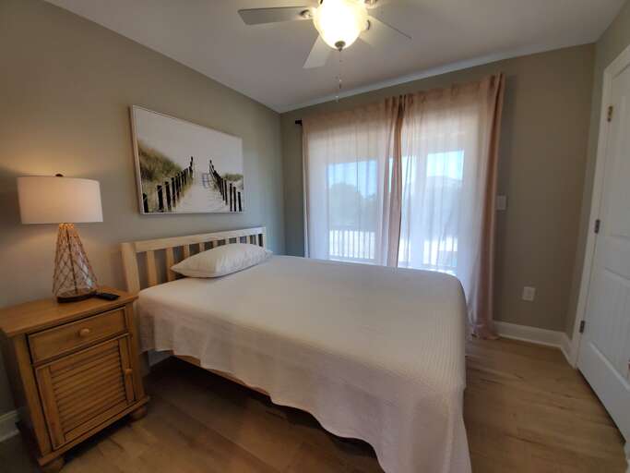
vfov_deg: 89.9
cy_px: 236
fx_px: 237
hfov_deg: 106.2
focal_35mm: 13
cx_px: 315
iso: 80
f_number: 2.2
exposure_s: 1/59
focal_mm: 1.8
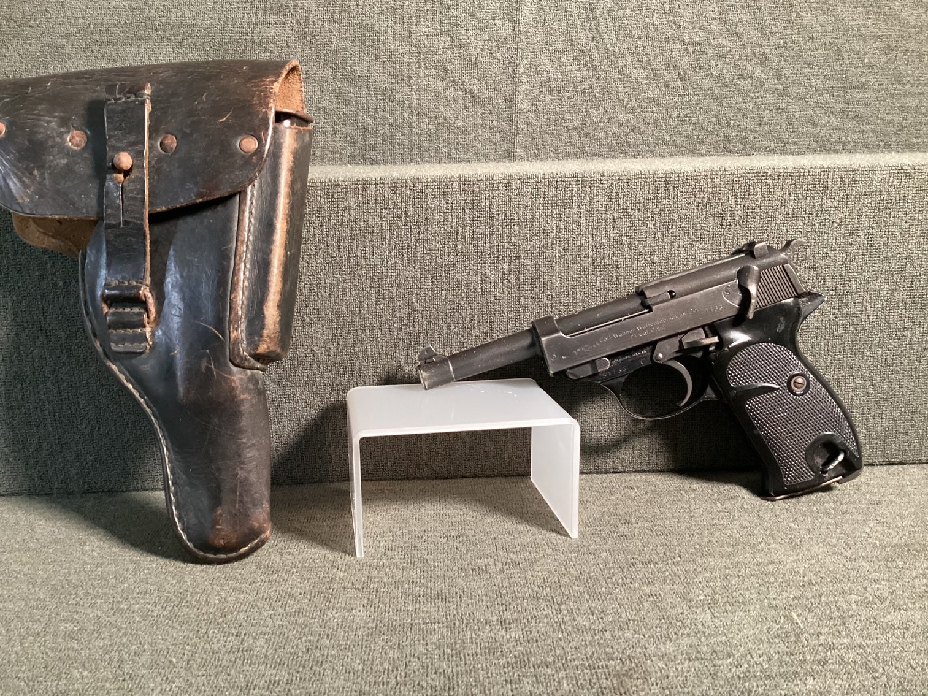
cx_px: 464
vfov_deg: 45.4
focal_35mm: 31
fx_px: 831
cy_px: 348
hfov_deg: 58.3
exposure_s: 1/40
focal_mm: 3.3
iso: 400
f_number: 2.4
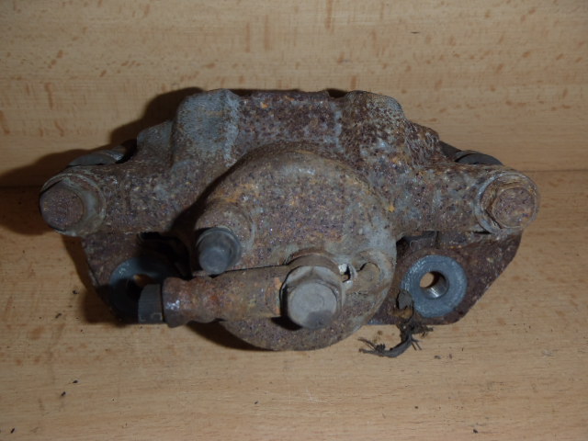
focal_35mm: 38
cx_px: 294
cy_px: 220
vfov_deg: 37.7
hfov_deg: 49.0
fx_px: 645
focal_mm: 6.83
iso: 100
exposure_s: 1/40
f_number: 4.6
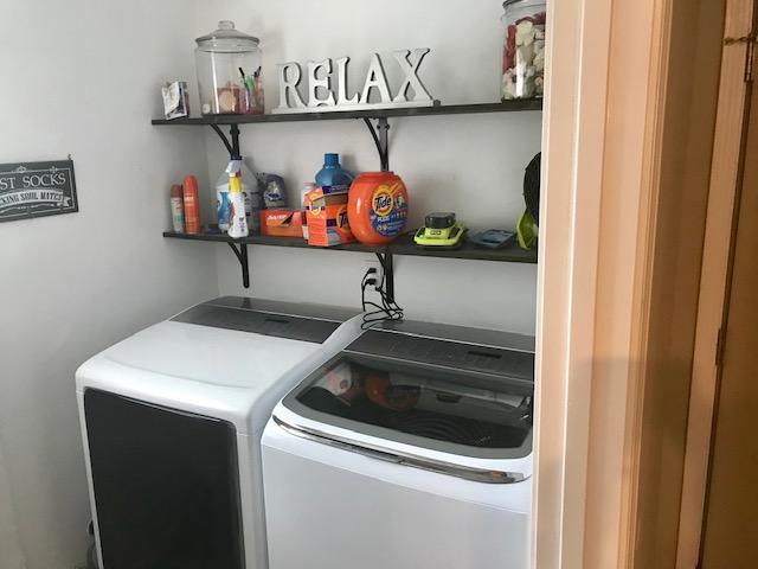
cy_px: 284
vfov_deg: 49.7
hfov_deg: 63.4
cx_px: 379
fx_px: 613
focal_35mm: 28
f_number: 1.8
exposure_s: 1/15
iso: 64
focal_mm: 3.99
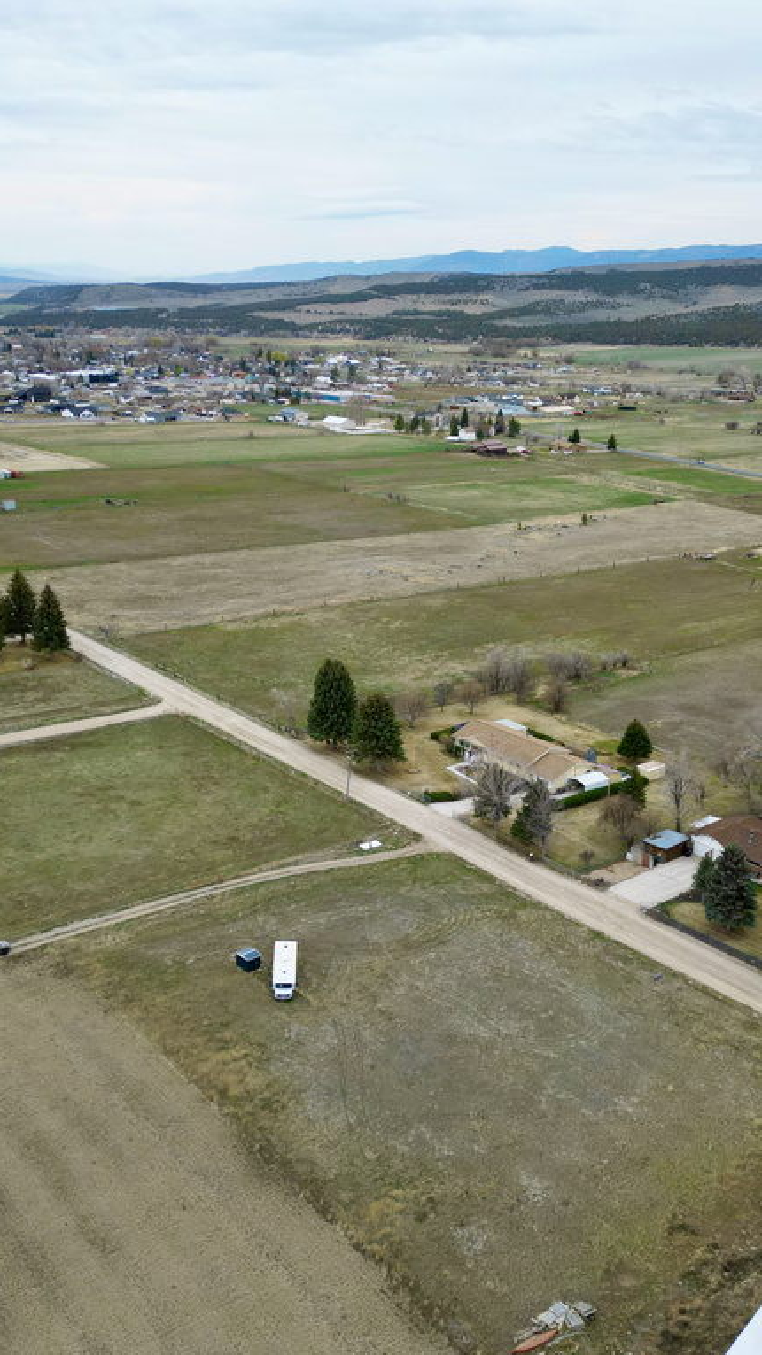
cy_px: 677
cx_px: 422
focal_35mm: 35
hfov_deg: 33.7
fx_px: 1258
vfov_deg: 56.6
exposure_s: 1/2500
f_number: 1.7
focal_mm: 6.72
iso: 200
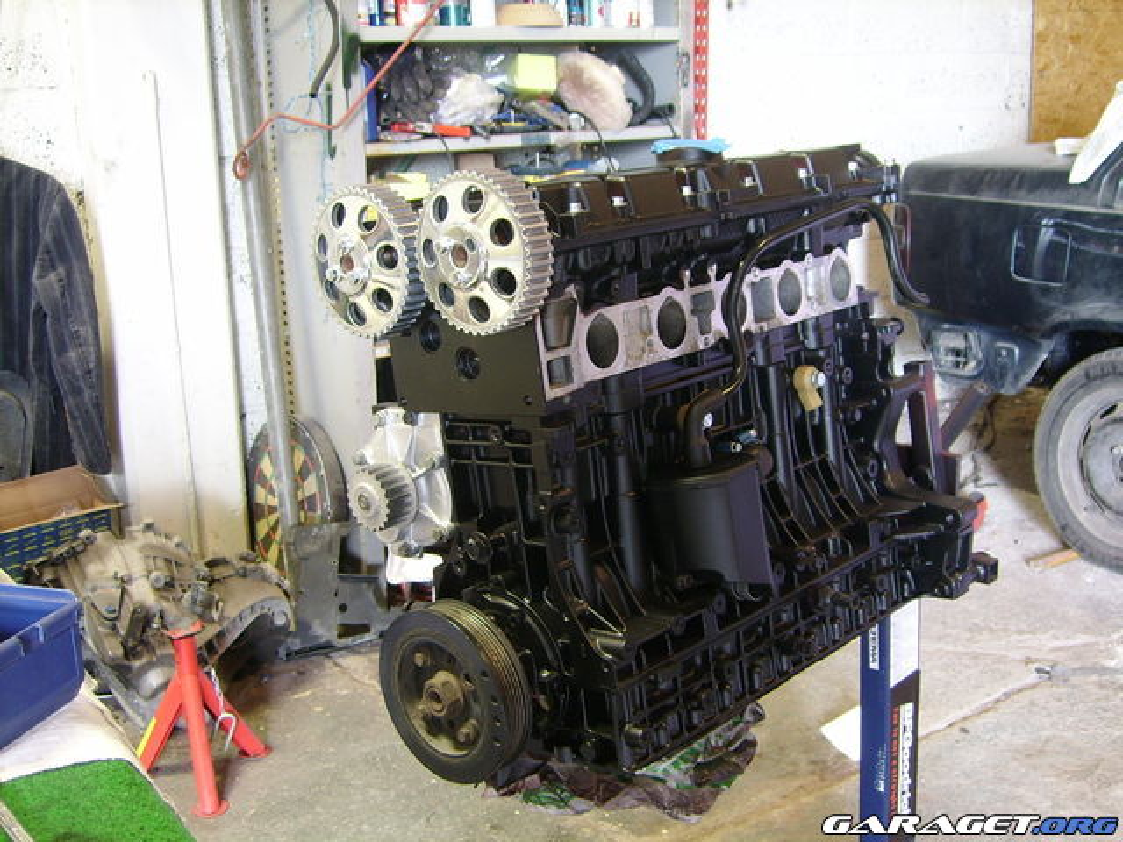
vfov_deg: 32.2
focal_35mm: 45
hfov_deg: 42.1
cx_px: 562
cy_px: 421
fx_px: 1460
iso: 100
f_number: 3.1
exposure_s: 1
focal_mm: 7.53
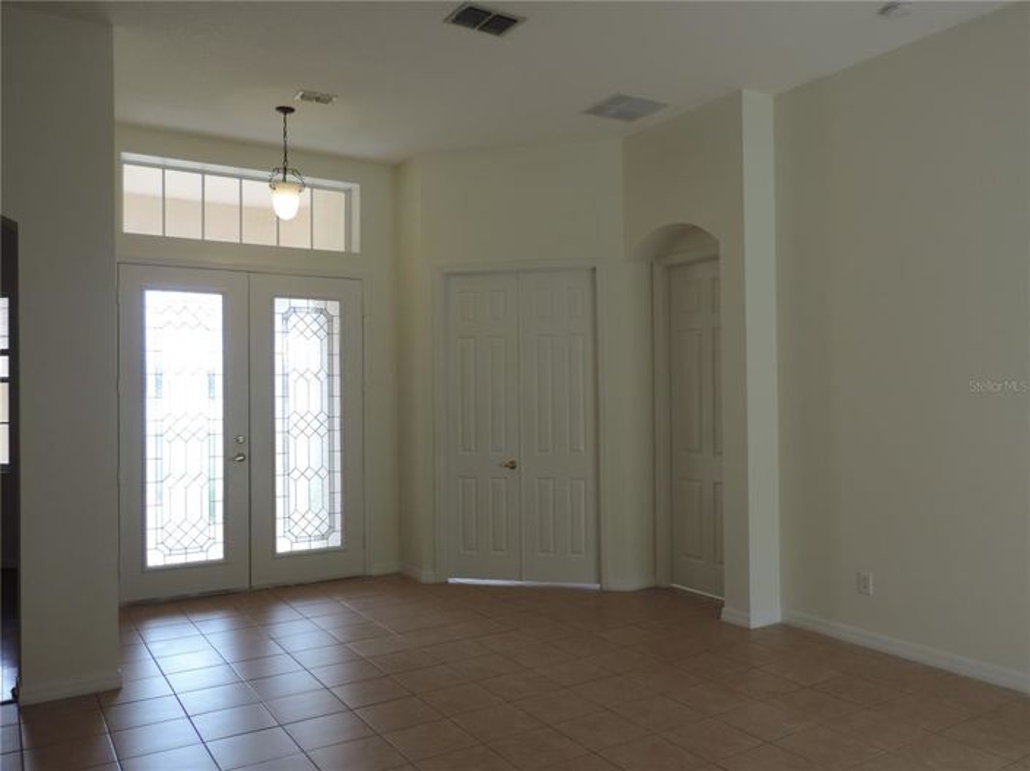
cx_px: 515
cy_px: 386
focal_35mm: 28
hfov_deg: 63.5
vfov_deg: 49.7
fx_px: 833
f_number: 3.1
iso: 90
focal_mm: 4.9
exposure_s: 1/30
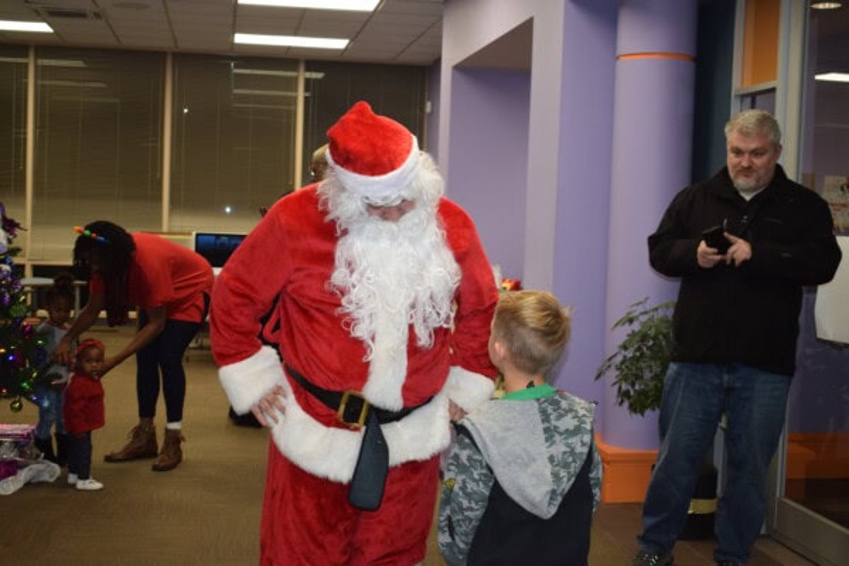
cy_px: 283
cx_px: 424
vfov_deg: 28.1
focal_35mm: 48
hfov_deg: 41.1
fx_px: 1132
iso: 800
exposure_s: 1/80
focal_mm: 32
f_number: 4.5
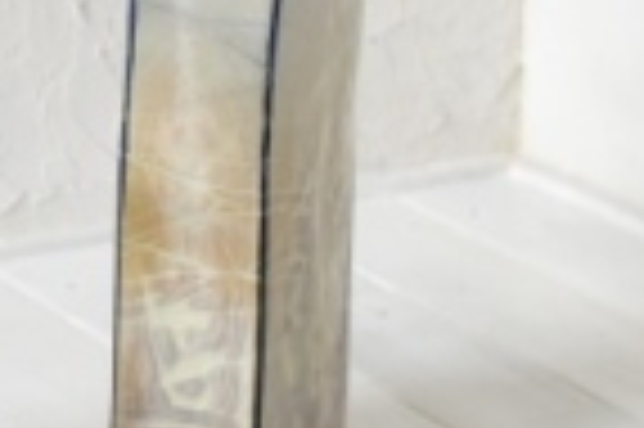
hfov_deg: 11.9
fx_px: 2984
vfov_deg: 8.1
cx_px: -234
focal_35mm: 167
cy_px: -59
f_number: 3.5
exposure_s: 1/80
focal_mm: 34
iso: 2500
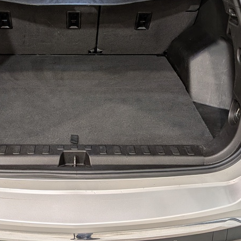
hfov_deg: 35.0
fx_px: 378
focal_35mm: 48
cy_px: 62
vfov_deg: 34.7
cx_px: 78
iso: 68
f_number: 1.7
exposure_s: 1/50
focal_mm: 4.53
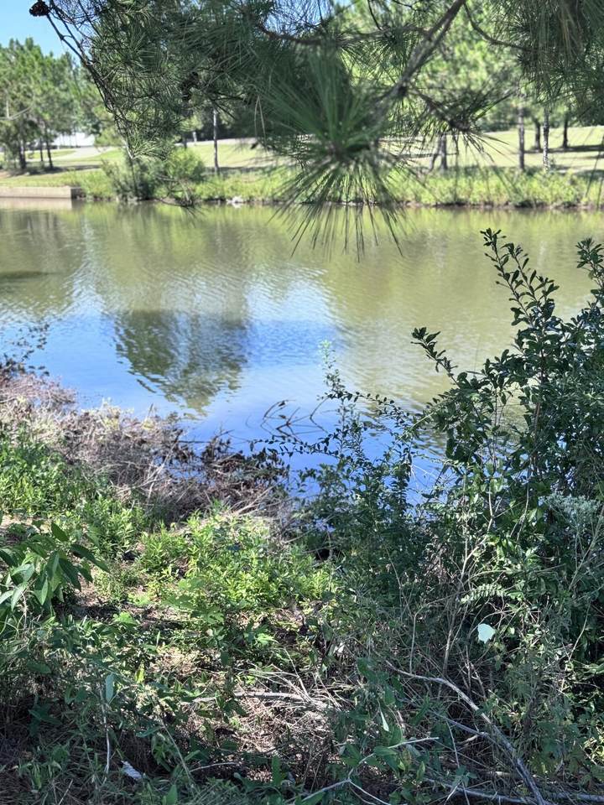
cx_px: 302
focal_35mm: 48
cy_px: 402
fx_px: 1117
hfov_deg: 30.3
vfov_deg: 39.7
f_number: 1.78
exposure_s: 1/995
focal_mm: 6.76
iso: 64
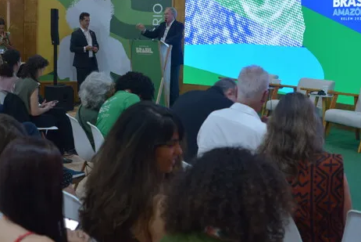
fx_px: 562
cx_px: 104
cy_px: 76
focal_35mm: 56
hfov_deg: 35.0
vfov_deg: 24.1
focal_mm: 24
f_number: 3.5
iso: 400
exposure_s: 1/40
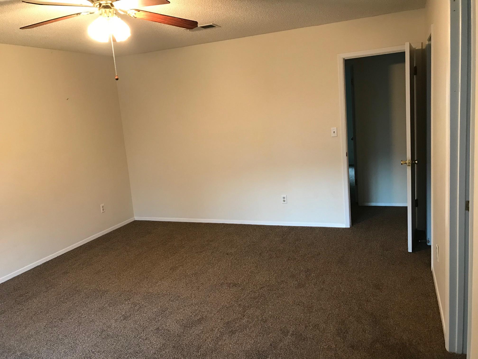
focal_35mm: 28
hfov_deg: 63.4
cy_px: 180
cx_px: 239
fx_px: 387
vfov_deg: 49.7
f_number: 1.8
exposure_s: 1/15
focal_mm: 3.99
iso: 64
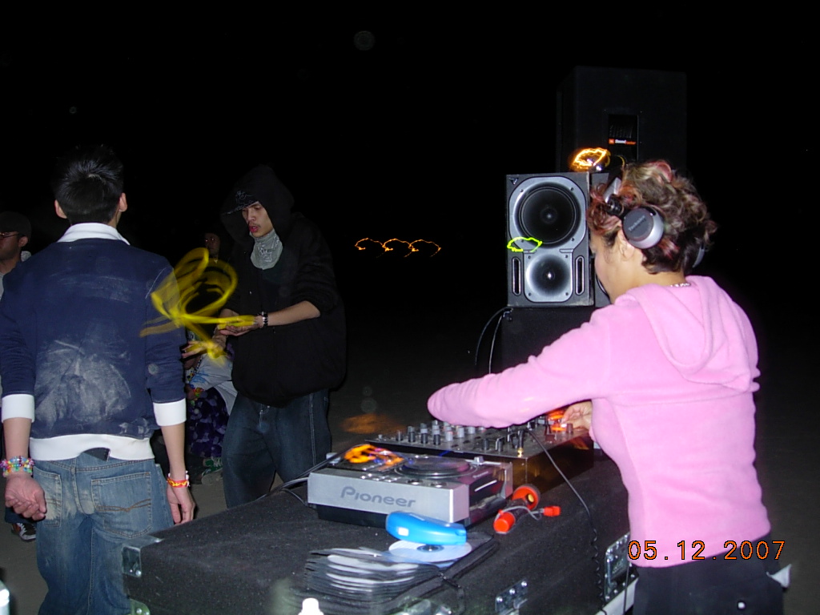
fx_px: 900
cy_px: 308
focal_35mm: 38
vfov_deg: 37.7
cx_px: 410
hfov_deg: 49.0
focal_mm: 7.8
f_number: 2.8
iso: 79
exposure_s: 1
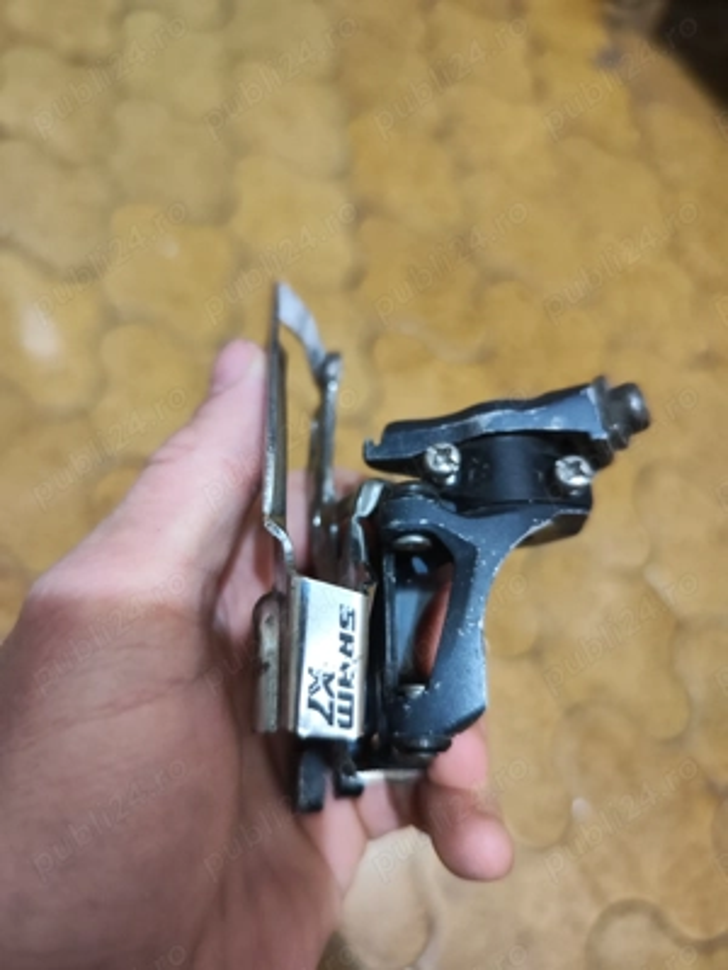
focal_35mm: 23
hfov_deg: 58.9
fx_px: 645
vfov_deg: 73.9
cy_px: 485
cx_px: 364
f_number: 1.69
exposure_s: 1/25
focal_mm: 7.01
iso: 2534
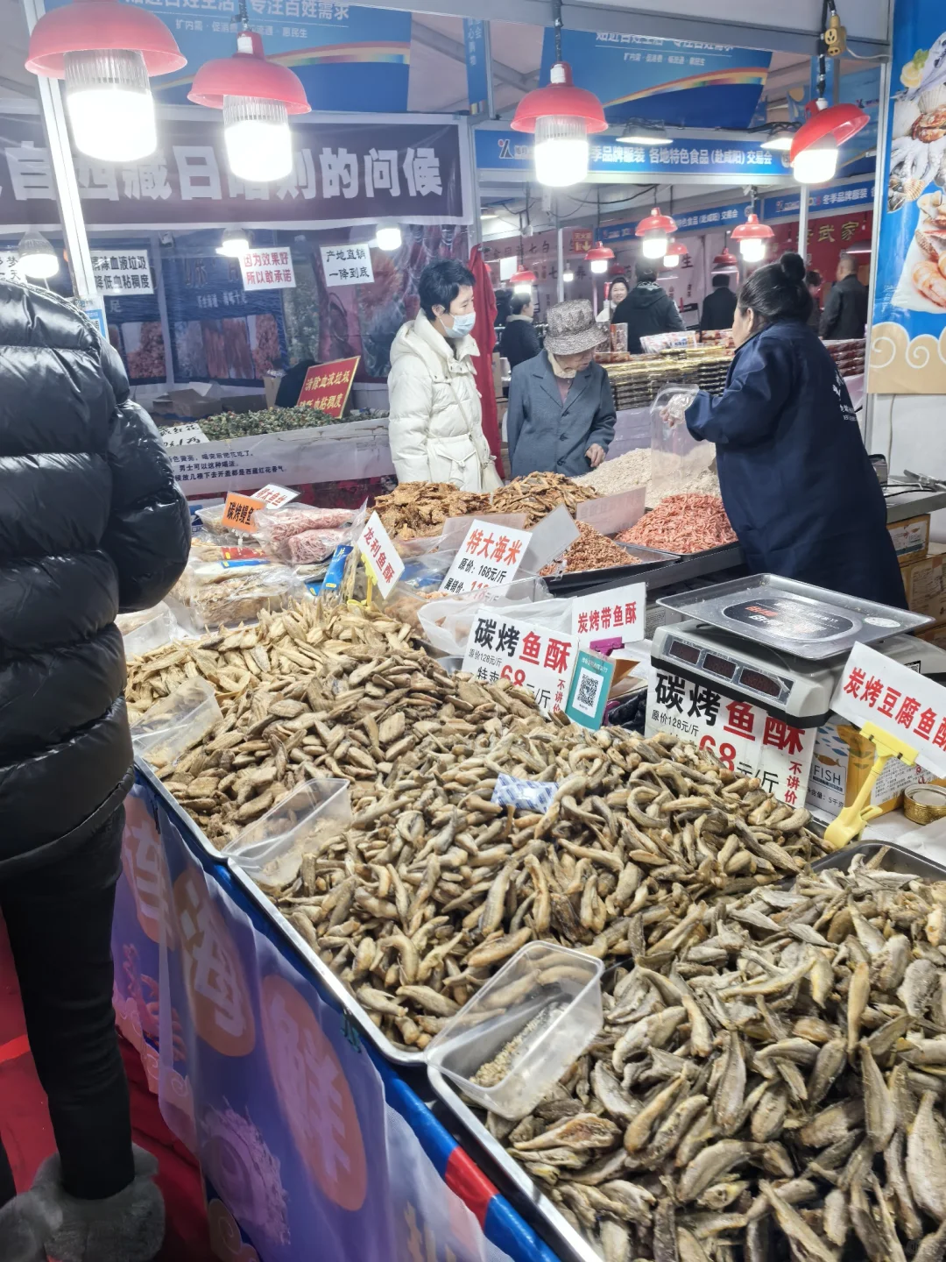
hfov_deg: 51.4
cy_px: 631
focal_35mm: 27
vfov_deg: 65.3
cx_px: 473
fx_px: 984
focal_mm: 5.75
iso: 50
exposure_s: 1/100
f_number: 4
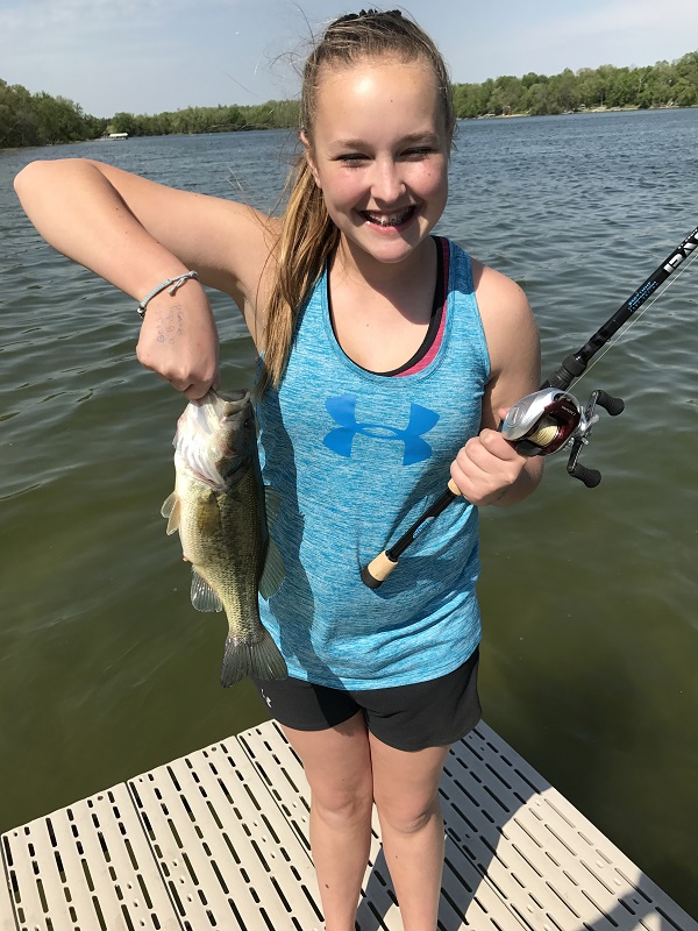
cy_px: 466
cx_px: 349
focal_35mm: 28
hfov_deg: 49.7
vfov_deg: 63.4
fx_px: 753
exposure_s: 1/2591
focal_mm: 3.99
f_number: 1.8
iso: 20
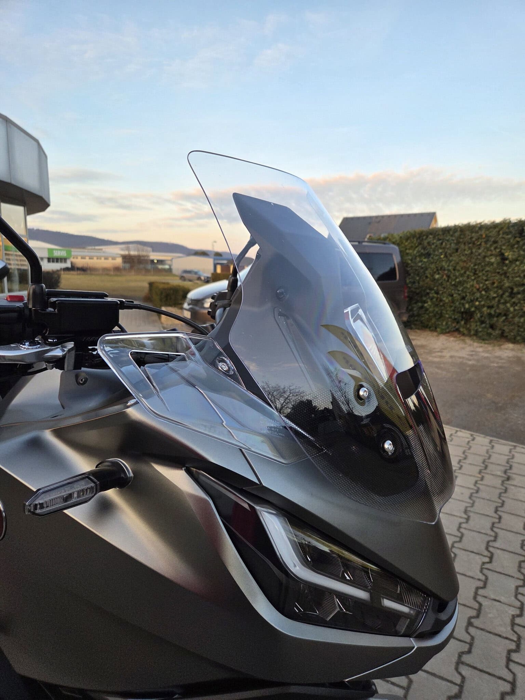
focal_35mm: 23
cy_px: 350
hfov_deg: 58.9
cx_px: 262
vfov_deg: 73.9
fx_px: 465
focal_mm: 5.4
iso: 64
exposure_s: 1/359
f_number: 1.8
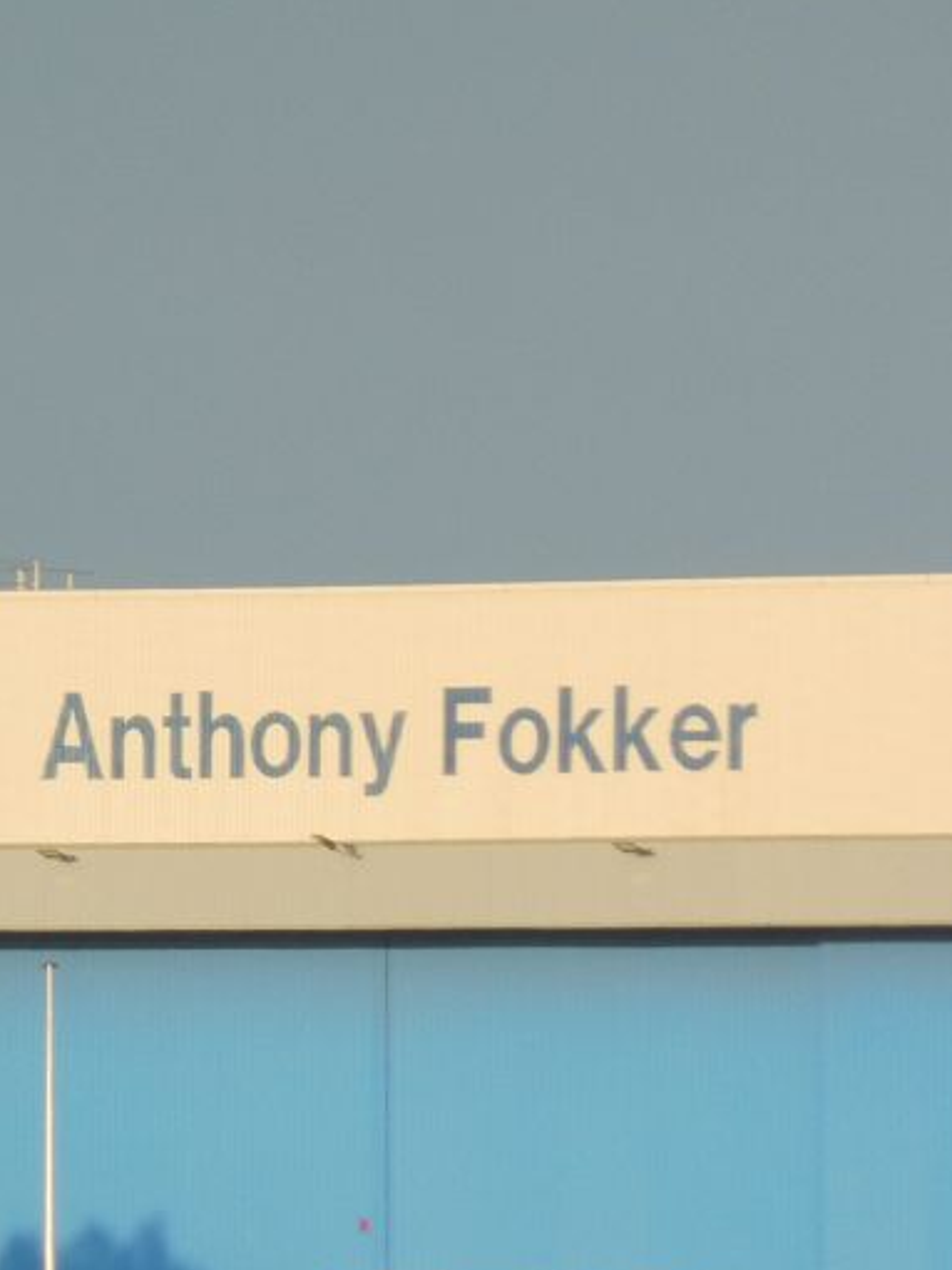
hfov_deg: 1.5
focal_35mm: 961
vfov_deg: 2.1
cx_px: 194
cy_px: 890
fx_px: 35254
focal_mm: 86
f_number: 6.4
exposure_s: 1/160
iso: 100
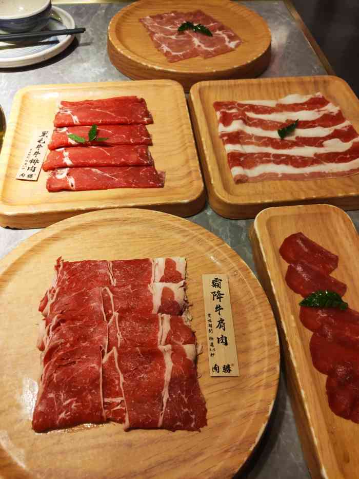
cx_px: 180
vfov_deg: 65.3
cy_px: 240
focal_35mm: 27
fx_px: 373
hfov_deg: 51.4
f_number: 1.75
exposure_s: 1/50
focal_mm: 4.75
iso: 578
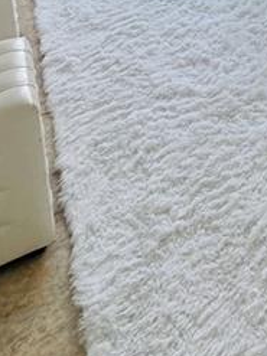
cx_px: 567
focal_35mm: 68
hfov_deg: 15.8
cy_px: -236
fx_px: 700
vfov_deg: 21.6
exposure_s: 1/144
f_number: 2.2
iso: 40
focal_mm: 2.22
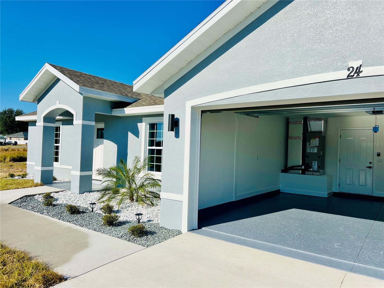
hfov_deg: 67.3
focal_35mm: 26
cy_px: 144
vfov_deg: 53.1
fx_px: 288
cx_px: 192
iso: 50
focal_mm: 5.7
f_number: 1.5
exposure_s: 1/8000
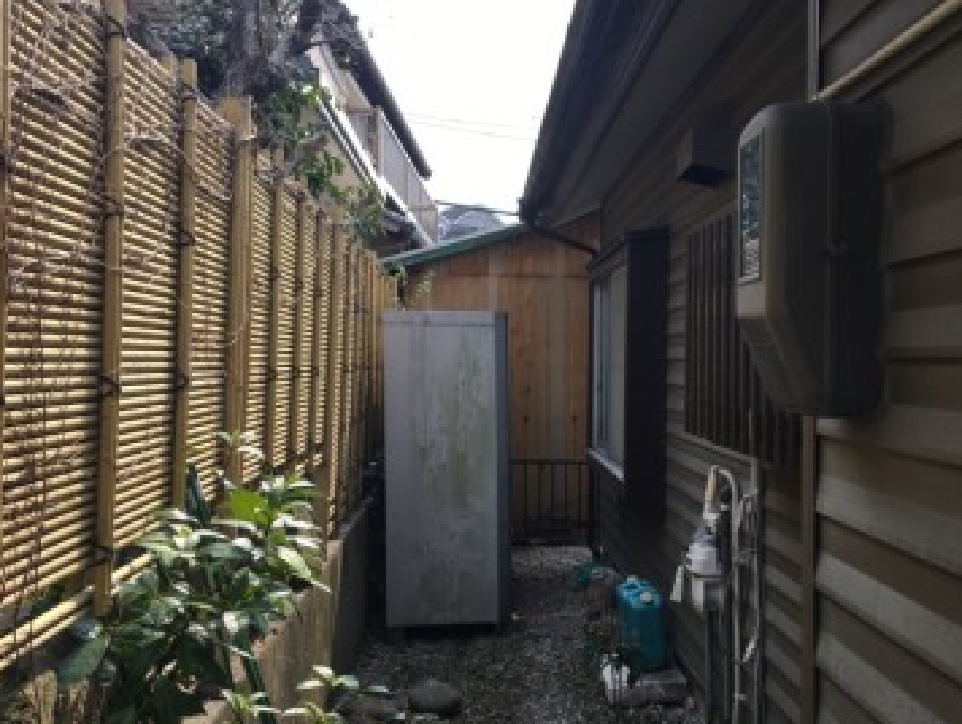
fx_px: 974
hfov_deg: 52.3
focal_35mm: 35
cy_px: 369
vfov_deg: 40.8
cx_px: 565
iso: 25
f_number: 2.2
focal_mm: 4.15
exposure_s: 1/384
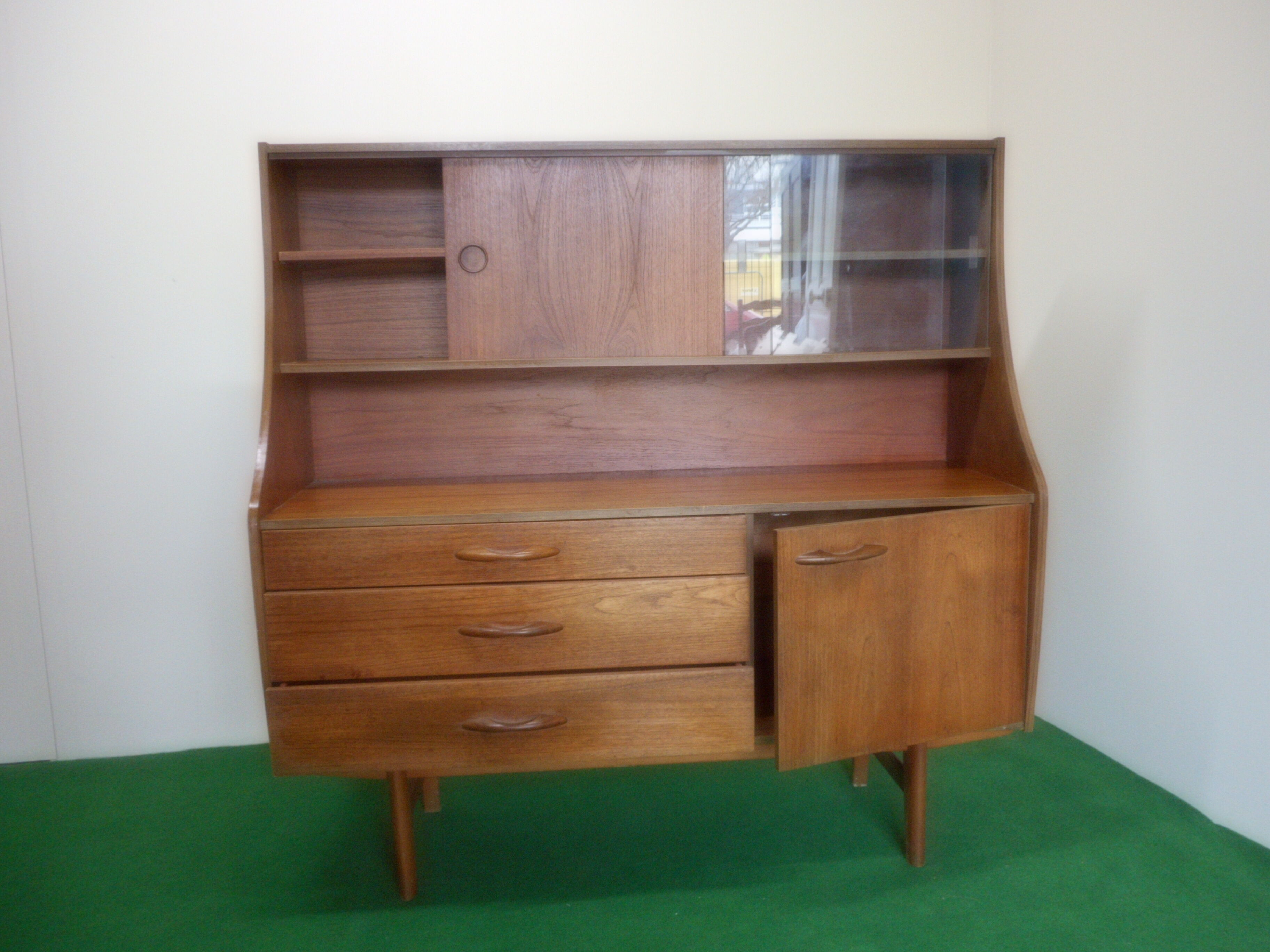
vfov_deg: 48.2
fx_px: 1064
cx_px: 635
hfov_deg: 61.7
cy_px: 476
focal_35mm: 29
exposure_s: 1/10
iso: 400
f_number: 4
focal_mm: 5.2
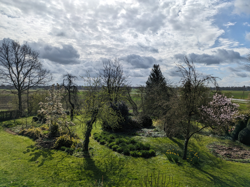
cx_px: 125
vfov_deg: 54.9
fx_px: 181
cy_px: 94
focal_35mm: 25
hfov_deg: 69.4
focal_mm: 5.43
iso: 44
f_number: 1.89
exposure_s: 1/5917
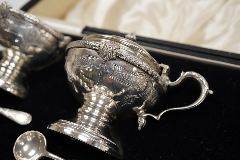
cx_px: 120
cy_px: 80
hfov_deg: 43.6
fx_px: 300
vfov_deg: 29.9
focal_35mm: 45
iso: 800
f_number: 9
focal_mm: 30
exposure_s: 1/125
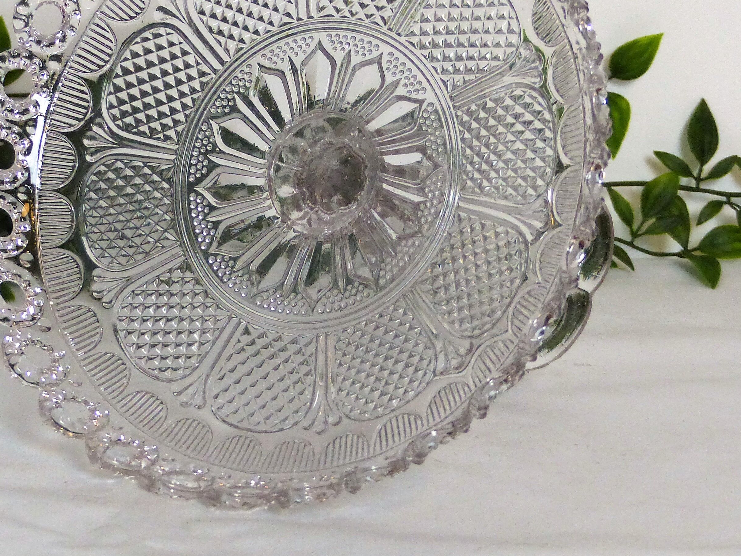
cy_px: 175
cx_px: 331
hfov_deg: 10.6
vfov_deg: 7.9
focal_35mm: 187
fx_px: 4003
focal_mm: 18.7
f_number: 2.8
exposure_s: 1/60
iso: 400
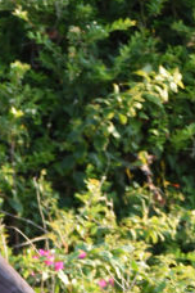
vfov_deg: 2.8
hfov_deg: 1.9
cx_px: -6
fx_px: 5996
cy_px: 581
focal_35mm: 738
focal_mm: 116
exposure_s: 1/200
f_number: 4.2
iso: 200
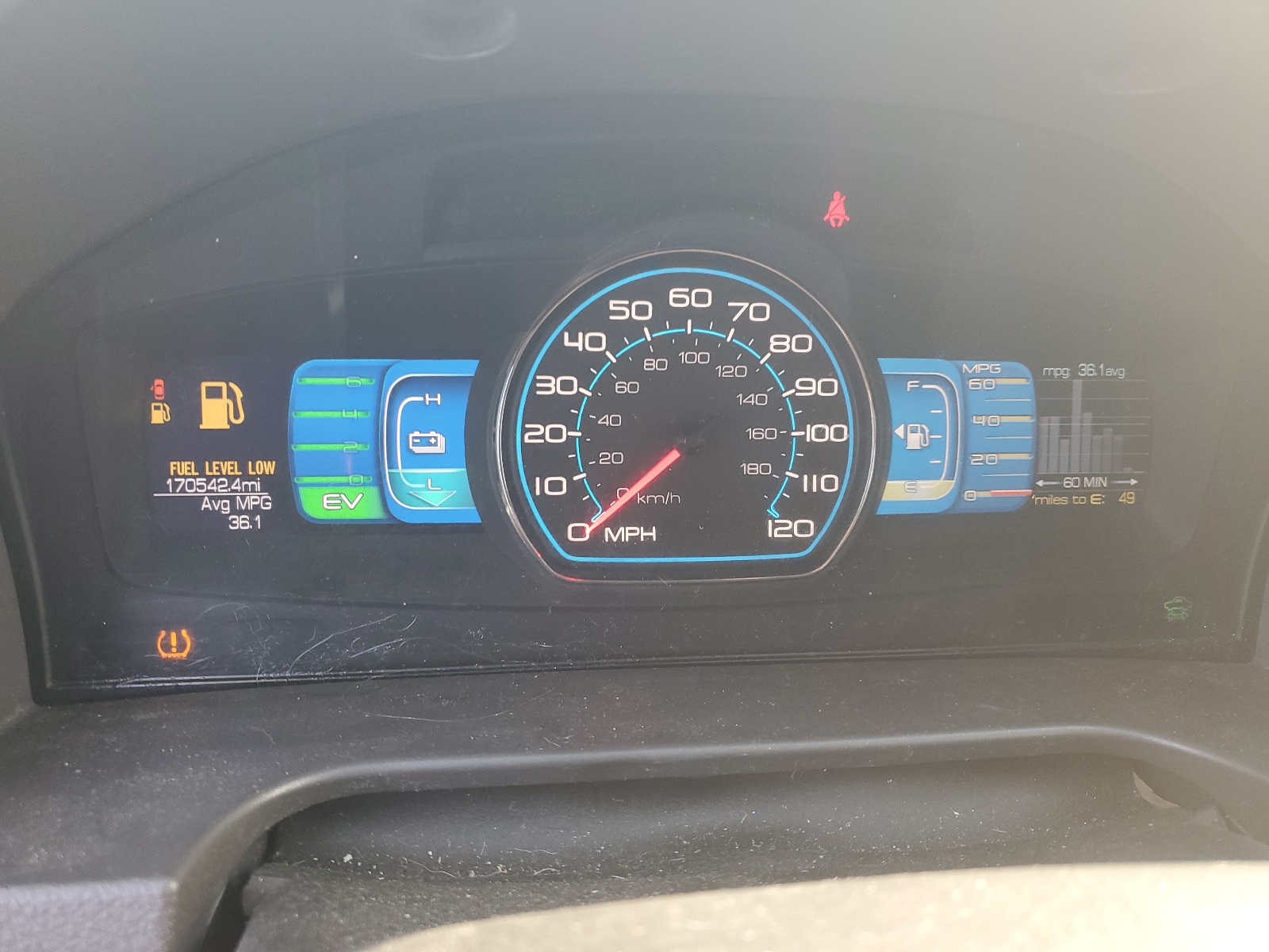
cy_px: 476
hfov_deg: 67.3
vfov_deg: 53.1
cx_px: 634
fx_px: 953
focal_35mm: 26
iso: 69
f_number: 1.5
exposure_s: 1/60.2
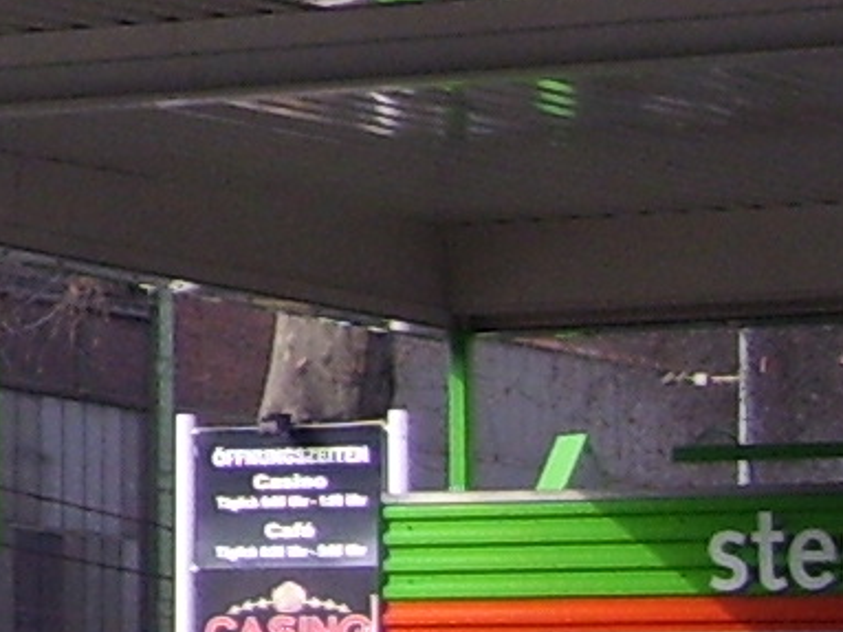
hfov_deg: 7.3
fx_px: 6062
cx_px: -1365
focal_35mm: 249
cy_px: -443
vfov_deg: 5.9
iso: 80
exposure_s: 1/750
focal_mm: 6
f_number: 2.7
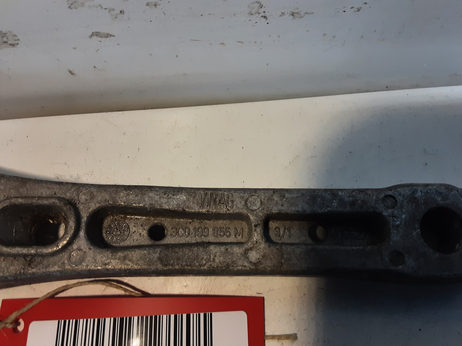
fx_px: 360
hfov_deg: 65.3
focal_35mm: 27
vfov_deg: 51.4
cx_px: 231
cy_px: 173
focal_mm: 2.91
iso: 125
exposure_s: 1/50
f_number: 1.9
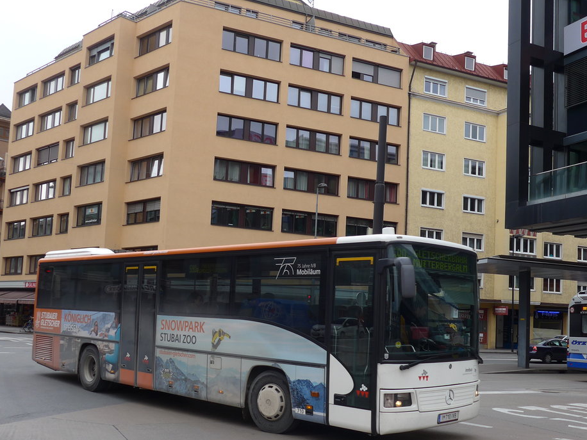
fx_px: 644
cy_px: 271
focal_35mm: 38
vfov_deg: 37.5
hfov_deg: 48.9
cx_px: 328
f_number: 2.8
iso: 80
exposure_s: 1/500
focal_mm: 6
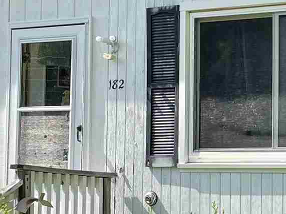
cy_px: 95
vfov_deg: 10.6
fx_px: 1156
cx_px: 240
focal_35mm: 140
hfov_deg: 14.0
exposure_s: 1/1490
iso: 32
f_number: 1.6
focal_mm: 4.2
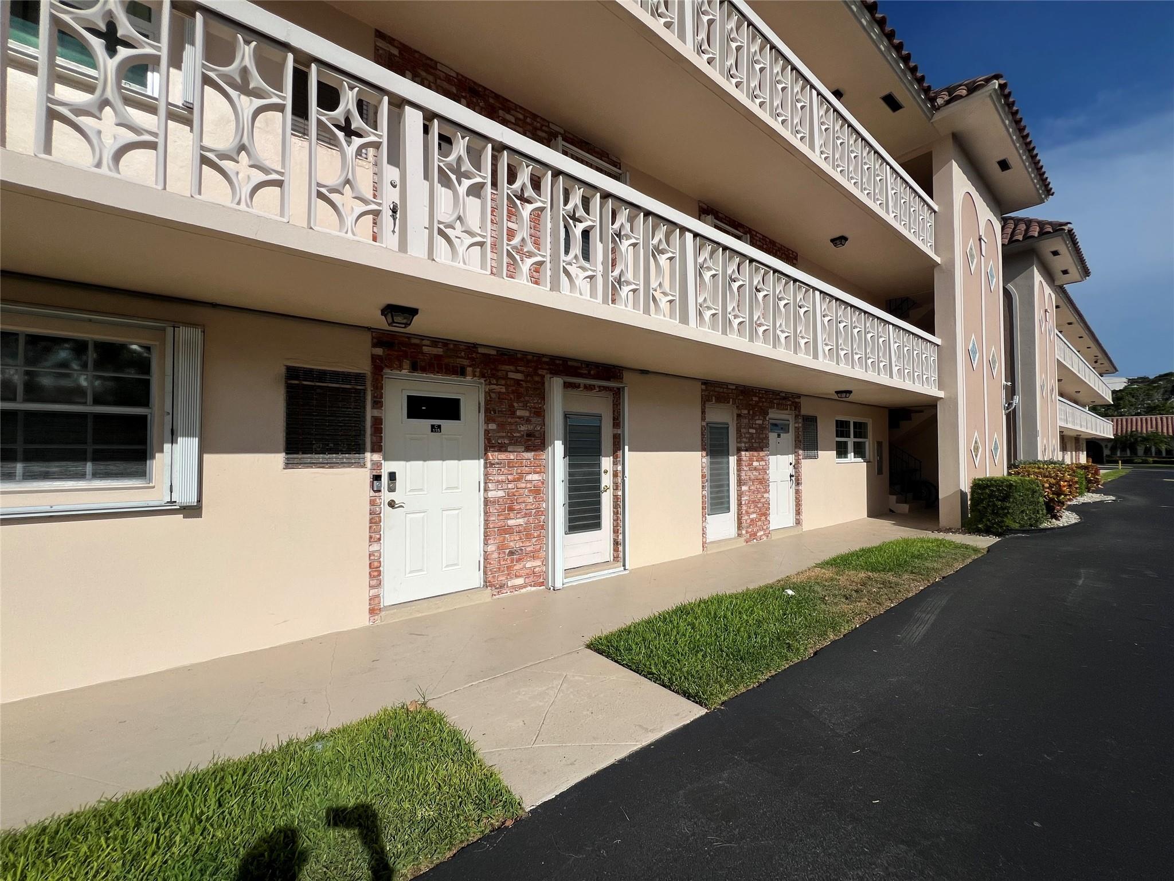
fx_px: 441
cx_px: 587
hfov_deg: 106.2
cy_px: 440
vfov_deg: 89.9
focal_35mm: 13
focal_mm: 1.57
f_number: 1.8
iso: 40
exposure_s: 1/5525
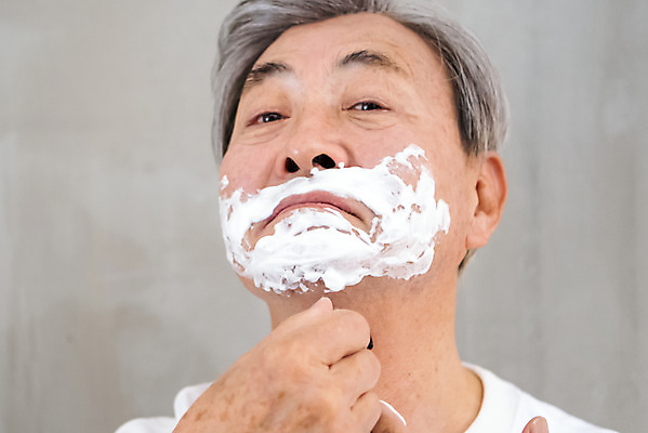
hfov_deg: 36.2
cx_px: 324
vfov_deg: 24.6
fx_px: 990
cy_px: 216
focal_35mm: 55
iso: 3200
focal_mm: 55
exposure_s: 1/100
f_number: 2.8
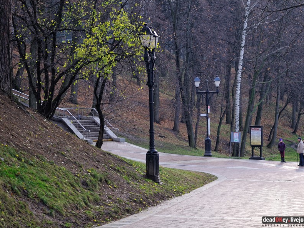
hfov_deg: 23.8
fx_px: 720
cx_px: 160
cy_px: 114
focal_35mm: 82
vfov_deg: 18.0
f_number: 3.5
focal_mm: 50
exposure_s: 1/400
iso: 200
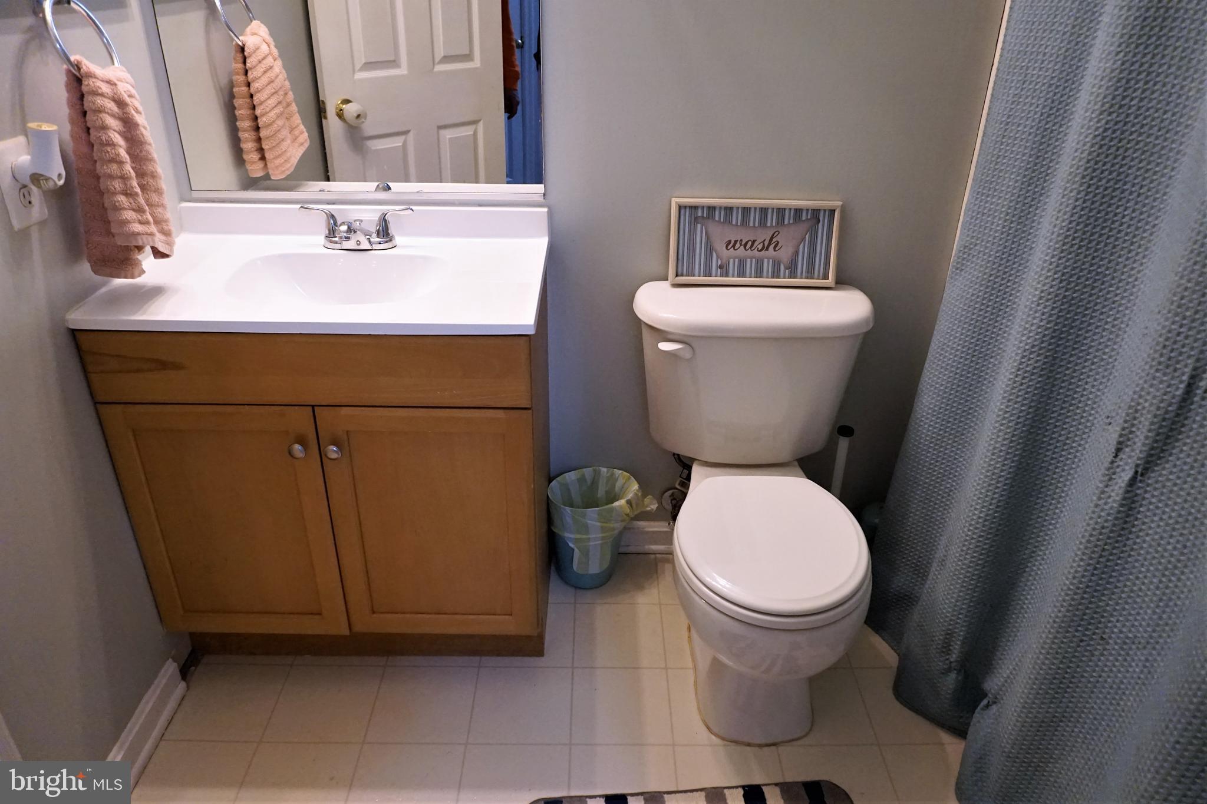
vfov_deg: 53.1
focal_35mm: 24
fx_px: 805
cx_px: 604
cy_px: 402
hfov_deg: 73.7
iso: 2000
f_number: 3.5
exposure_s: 1/160
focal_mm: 16
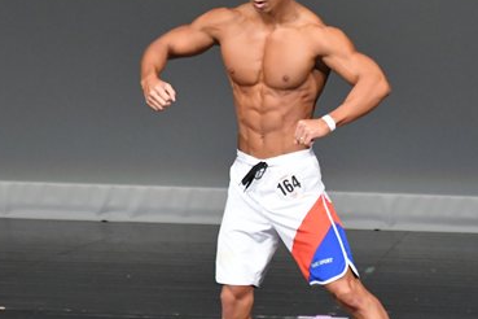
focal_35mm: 725
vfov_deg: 1.9
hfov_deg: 2.8
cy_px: 150
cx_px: 383
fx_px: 9626
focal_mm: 230
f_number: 5.6
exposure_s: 1/400
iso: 5000
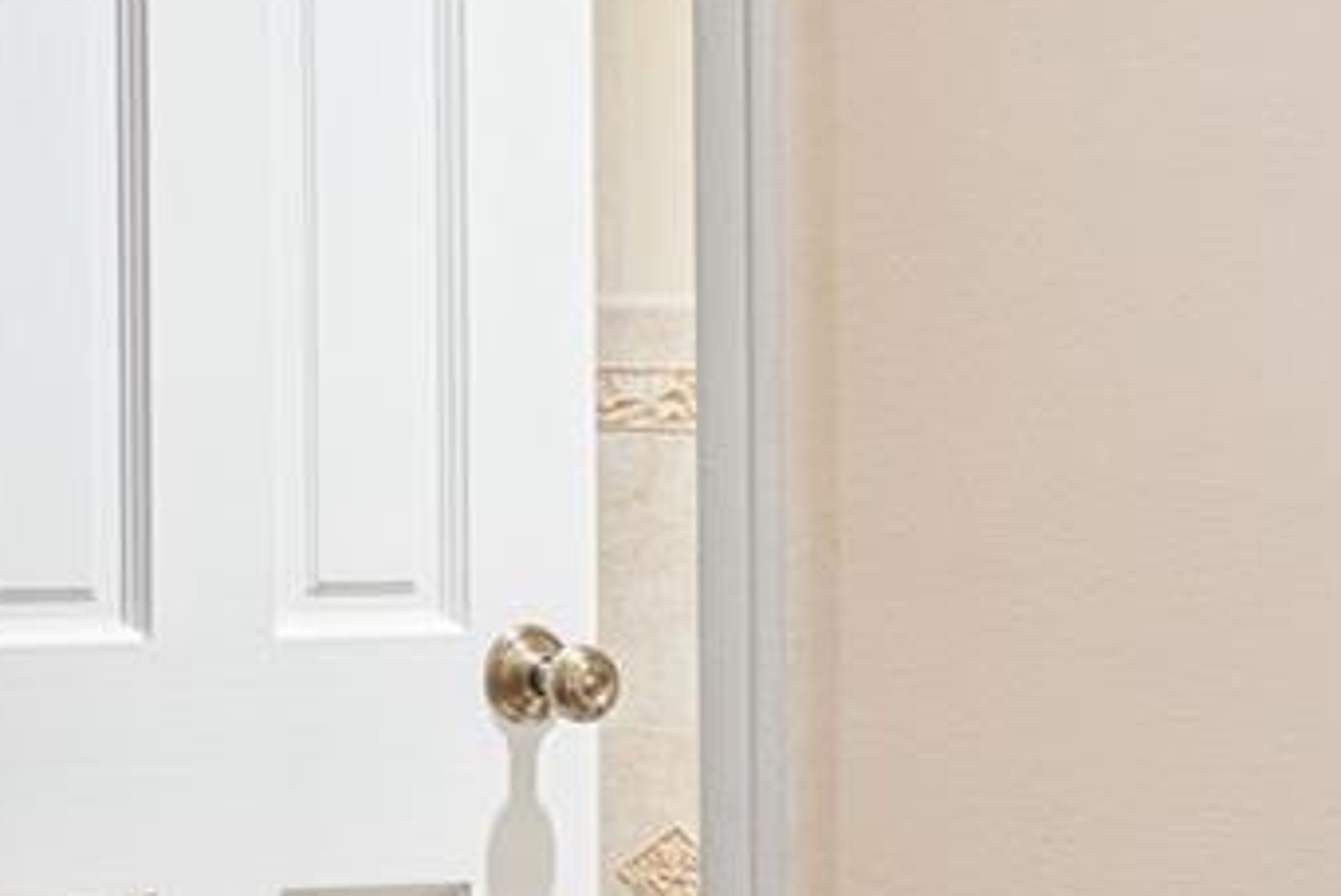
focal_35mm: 84
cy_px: 234
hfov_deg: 17.2
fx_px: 3132
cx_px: -1380
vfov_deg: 16.2
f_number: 11
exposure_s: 1.3
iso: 100
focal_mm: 14
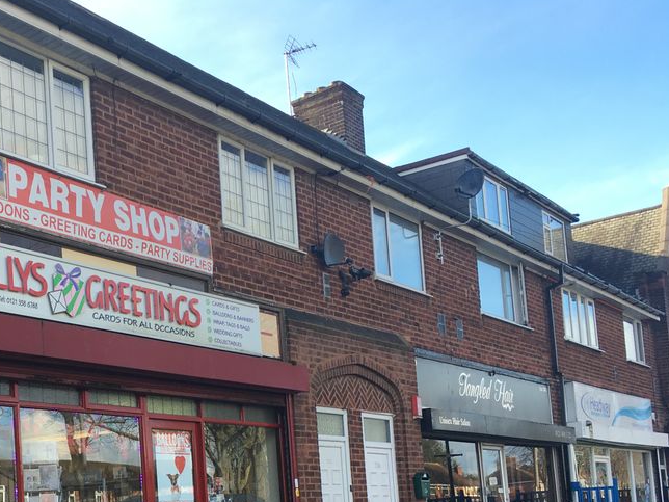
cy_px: 433
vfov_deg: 27.7
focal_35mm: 51
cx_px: 108
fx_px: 986
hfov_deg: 35.9
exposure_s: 1/351
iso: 25
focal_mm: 4.15
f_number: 2.2
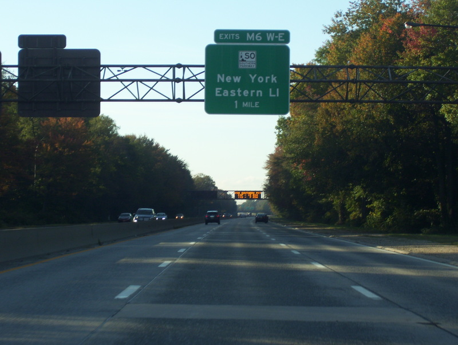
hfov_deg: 18.2
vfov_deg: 13.7
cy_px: 172
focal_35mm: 108
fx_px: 1431
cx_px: 229
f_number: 4.6
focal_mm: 18
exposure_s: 1/250
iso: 100
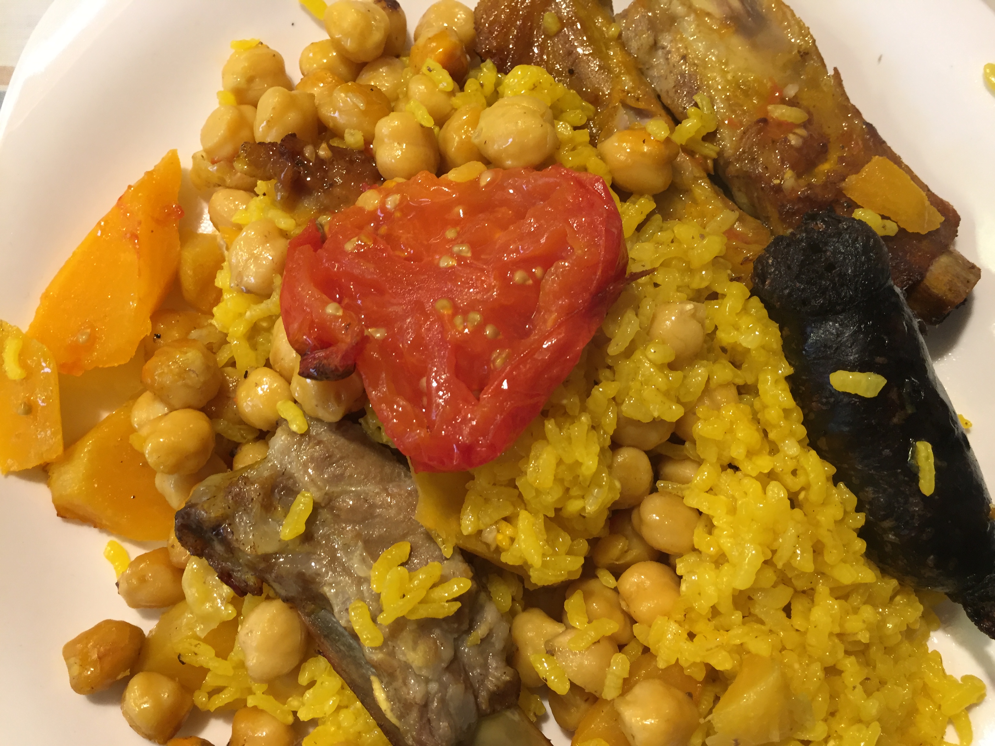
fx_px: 834
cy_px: 373
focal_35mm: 29
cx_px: 498
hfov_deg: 61.7
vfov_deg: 48.2
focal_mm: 4.15
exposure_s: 1/33
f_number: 2.2
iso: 125
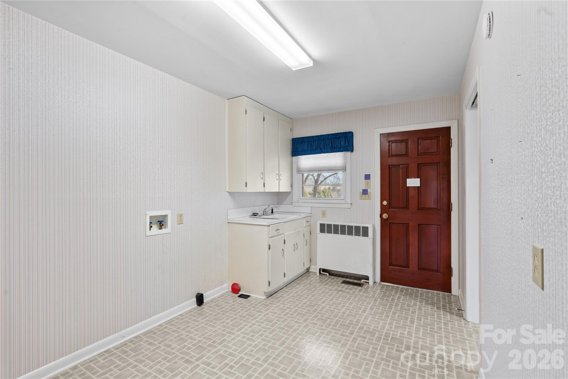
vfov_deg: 73.7
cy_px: 190
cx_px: 284
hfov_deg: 96.7
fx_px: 252
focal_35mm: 16
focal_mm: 16
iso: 100
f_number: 8
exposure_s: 1/1.25
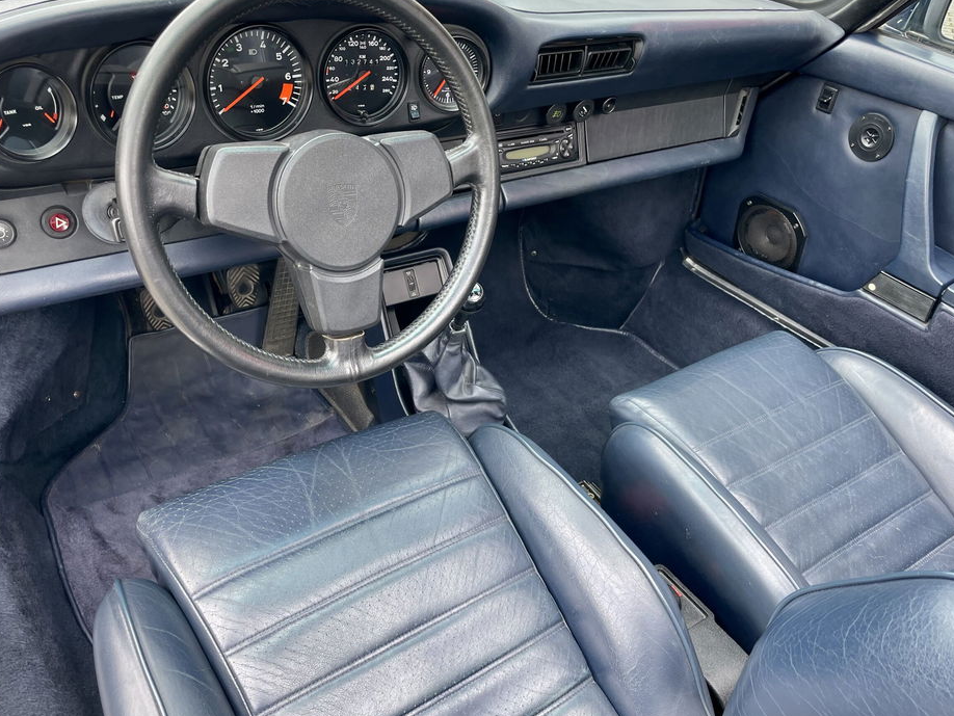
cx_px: 451
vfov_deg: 48.2
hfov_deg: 61.6
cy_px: 347
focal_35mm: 29
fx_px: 799
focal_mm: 4.2
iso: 32
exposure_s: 1/121
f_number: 1.6
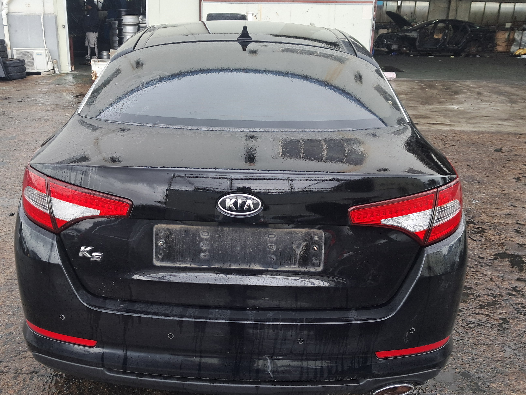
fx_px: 517
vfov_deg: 41.8
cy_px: 201
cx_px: 228
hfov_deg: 53.8
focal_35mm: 34
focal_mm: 4
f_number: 1.8
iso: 50
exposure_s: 1/60
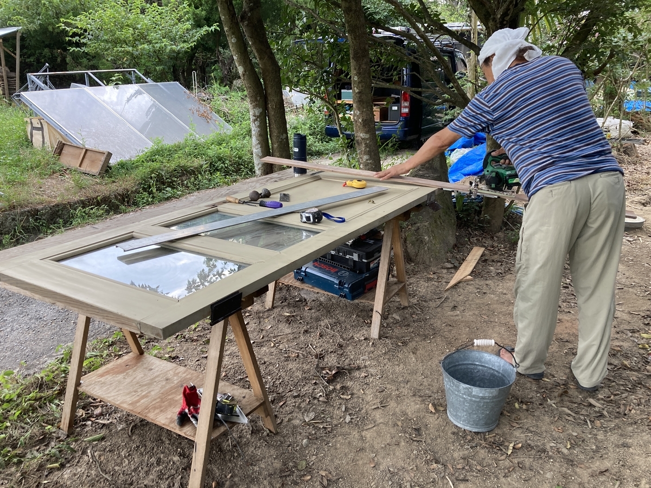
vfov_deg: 49.7
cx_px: 326
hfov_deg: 63.4
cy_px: 244
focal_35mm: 28
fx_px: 527
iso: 80
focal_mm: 3.99
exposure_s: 1/121
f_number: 1.8
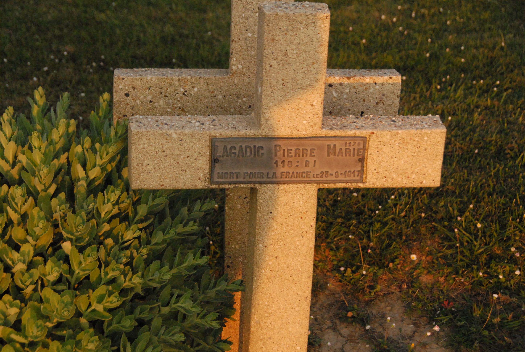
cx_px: 262
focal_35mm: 90
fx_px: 1315
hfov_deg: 22.6
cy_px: 176
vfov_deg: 15.3
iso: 1600
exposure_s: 1/1000
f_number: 7.1
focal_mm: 60
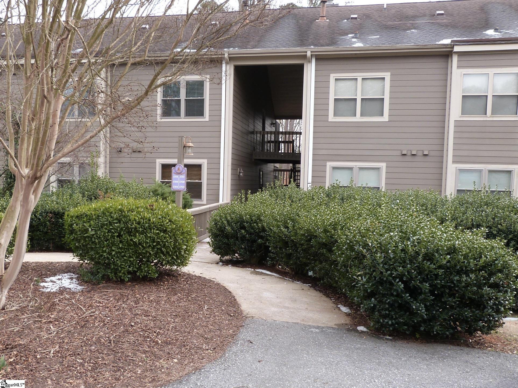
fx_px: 389
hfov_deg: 67.3
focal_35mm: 26
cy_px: 194
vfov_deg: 53.1
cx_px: 259
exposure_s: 1/100
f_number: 4
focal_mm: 4.6
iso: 100
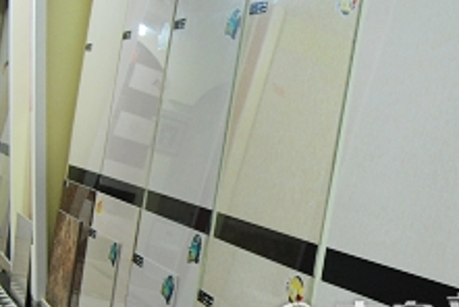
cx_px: 353
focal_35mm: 61
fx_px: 779
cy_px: 225
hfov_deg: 32.1
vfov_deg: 22.2
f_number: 3.5
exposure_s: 1/40
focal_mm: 18
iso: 400
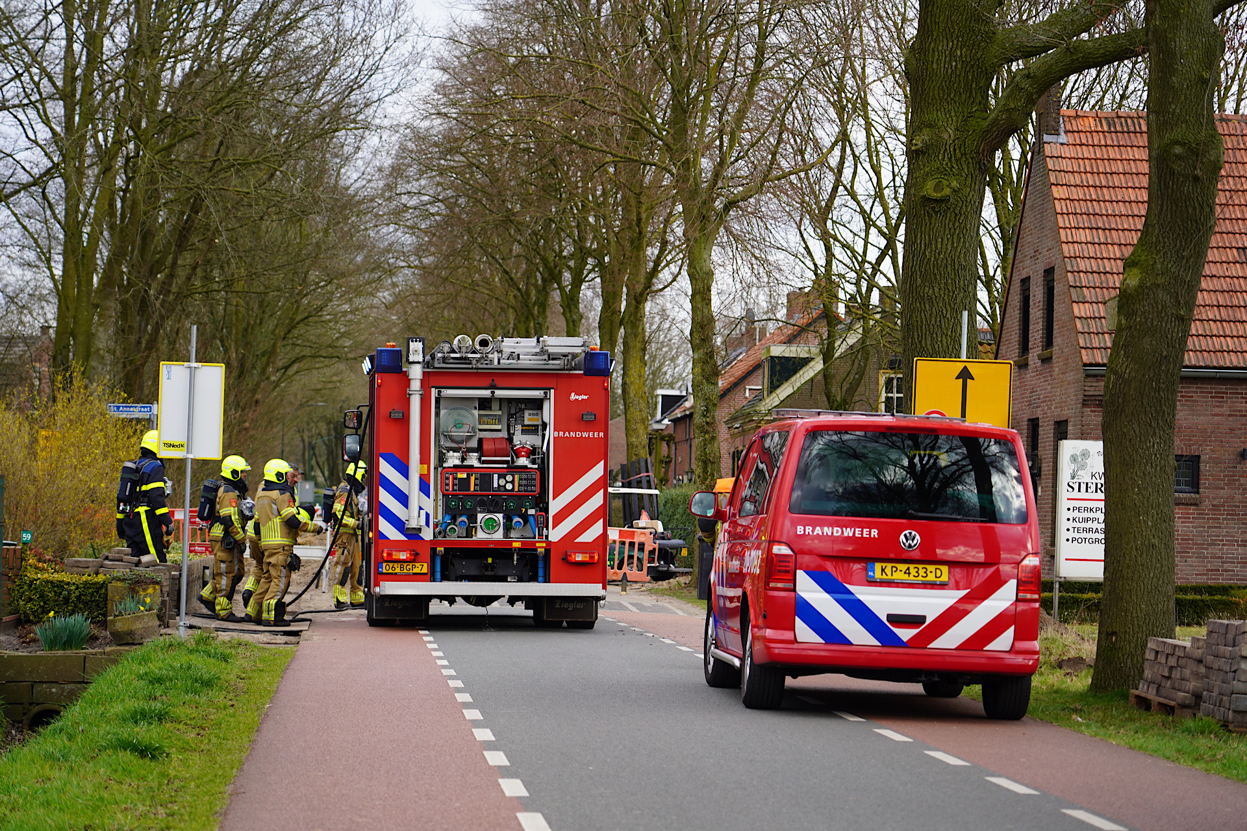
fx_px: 3637
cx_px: 624
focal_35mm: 105
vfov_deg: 13.0
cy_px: 416
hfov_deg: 19.5
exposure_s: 1/125
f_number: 4.5
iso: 100
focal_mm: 105
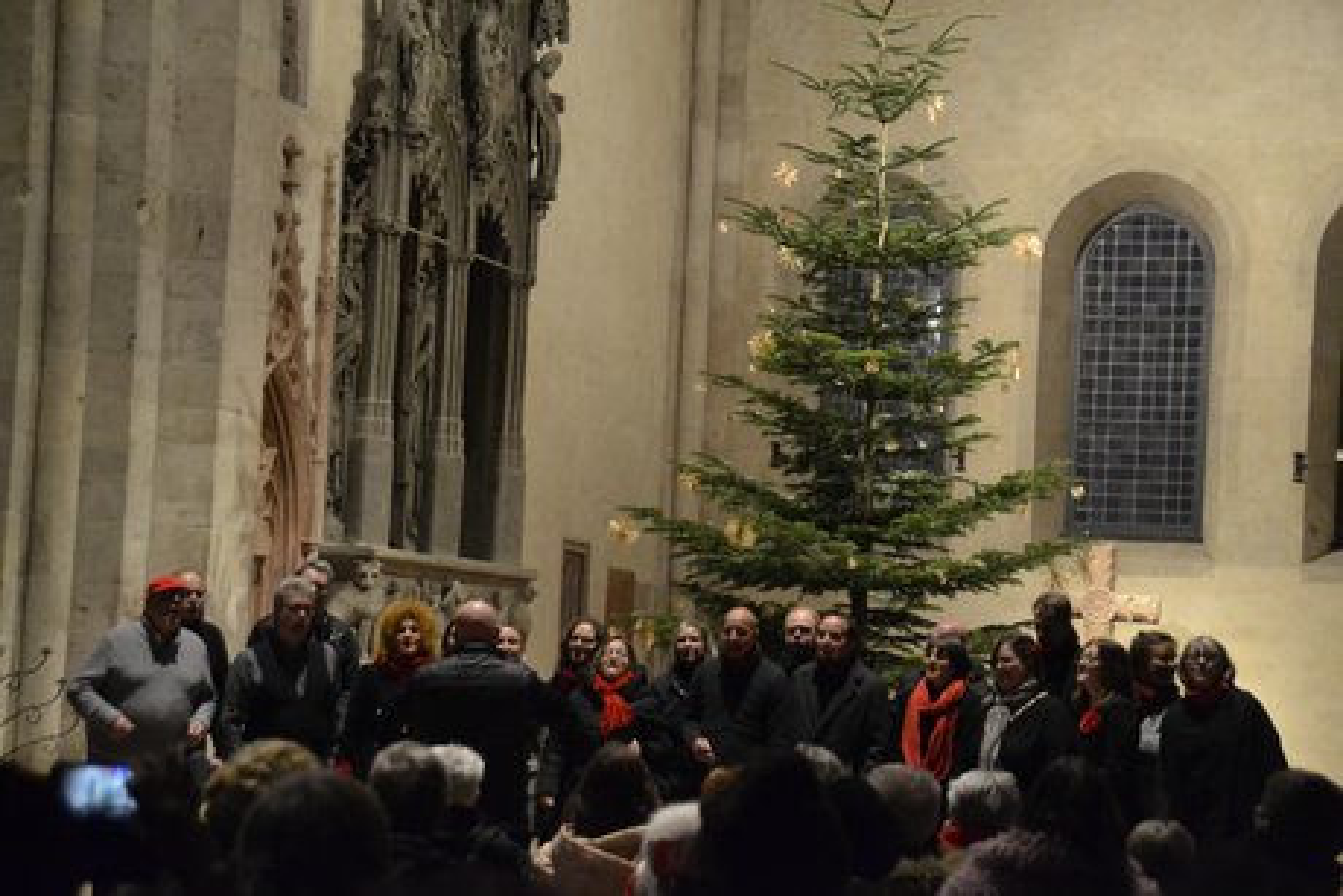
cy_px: 448
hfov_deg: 21.9
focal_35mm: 93
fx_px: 3470
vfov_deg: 14.7
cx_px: 672
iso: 3200
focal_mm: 62
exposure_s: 1/50
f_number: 5.3
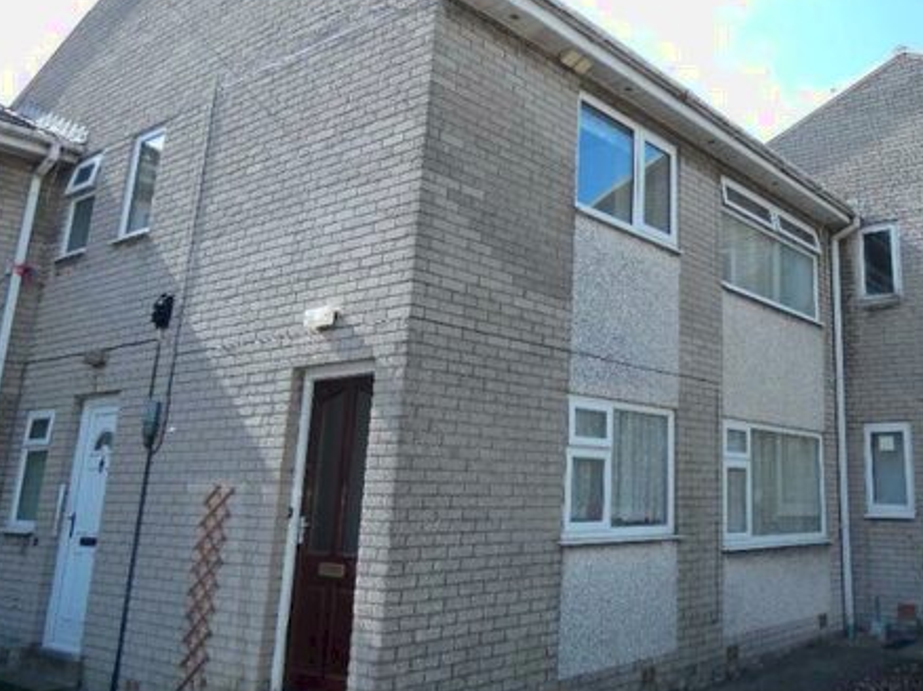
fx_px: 853
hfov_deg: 54.6
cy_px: 256
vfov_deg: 43.7
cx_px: 674
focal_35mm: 32
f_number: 2.8
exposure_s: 1/500
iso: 80
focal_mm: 3.6
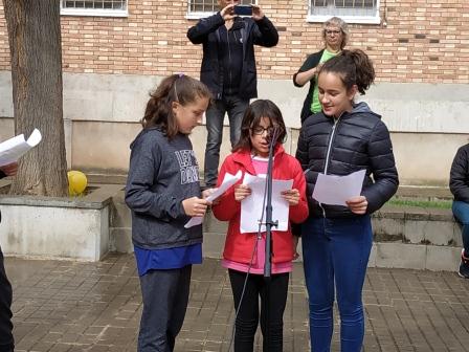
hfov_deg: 71.6
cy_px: 176
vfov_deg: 56.8
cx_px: 234
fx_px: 325
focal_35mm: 24
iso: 100
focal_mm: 3.94
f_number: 1.9
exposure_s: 1/984
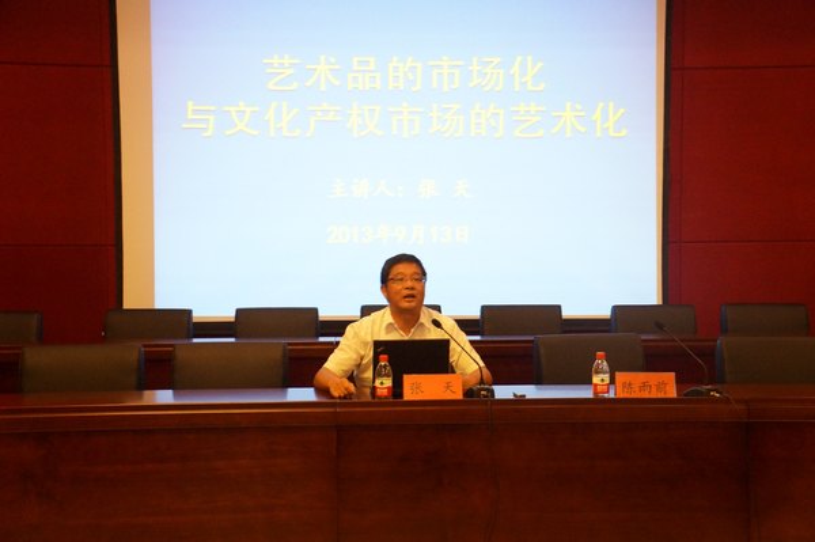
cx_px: 408
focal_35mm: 51
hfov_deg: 38.9
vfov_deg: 26.4
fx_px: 1154
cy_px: 271
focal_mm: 34
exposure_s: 1/15
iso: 3200
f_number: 8
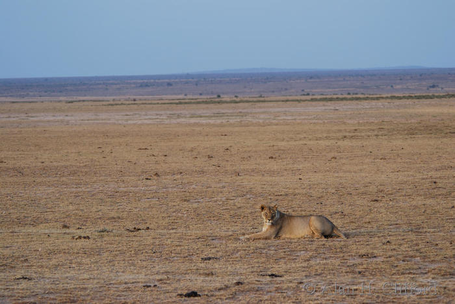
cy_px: 152
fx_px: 3036
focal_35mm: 240
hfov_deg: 8.6
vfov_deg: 5.7
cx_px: 228
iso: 110
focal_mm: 160
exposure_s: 1/100
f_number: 5
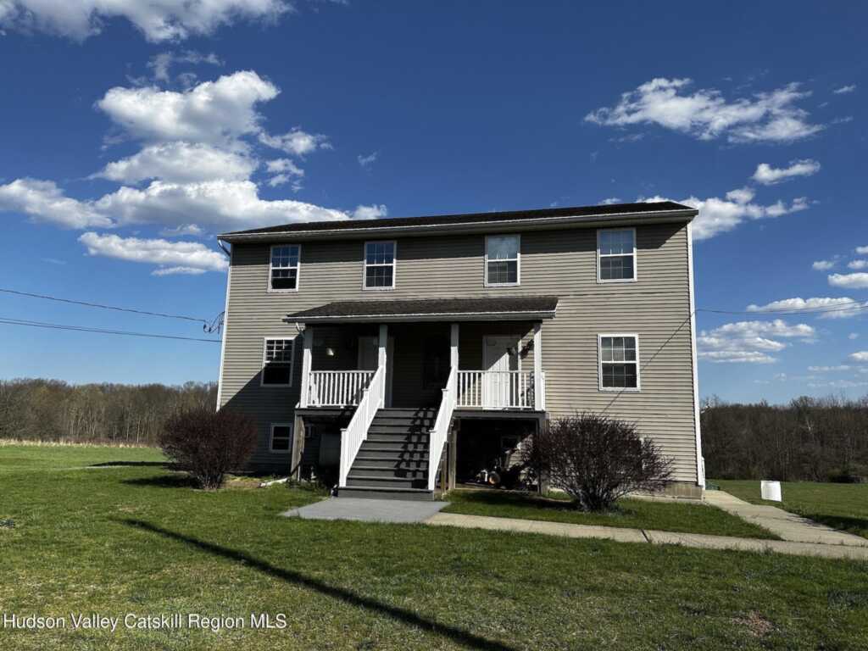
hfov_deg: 71.6
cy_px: 326
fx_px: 602
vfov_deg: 56.8
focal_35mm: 24
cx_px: 434
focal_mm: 6.86
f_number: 1.78
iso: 80
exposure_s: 1/5848
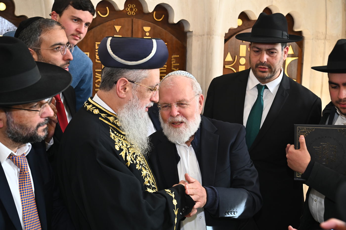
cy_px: 115
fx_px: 499
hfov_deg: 38.2
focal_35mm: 52
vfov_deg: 25.9
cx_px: 173
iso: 800
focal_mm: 52
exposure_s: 1/125
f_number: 5
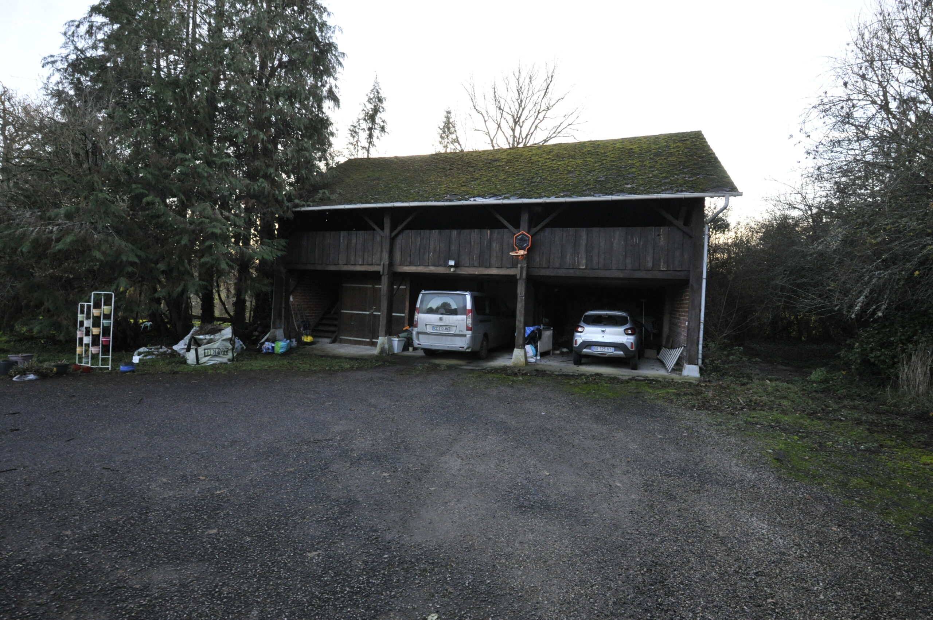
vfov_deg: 77.2
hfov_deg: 100.5
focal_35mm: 15
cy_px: 310
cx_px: 466
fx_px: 388
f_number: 10
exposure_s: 1/60
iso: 800
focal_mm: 10
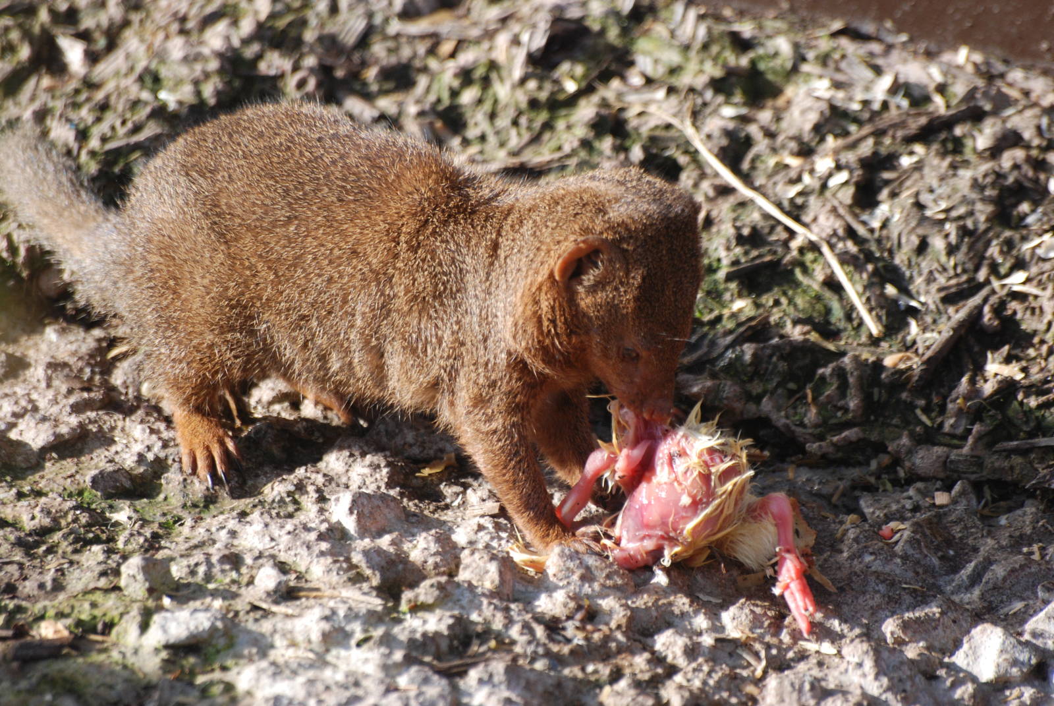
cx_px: 527
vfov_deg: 3.1
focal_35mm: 450
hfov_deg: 4.6
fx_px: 13190
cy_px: 353
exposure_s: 1/400
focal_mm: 300
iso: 400
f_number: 5.6
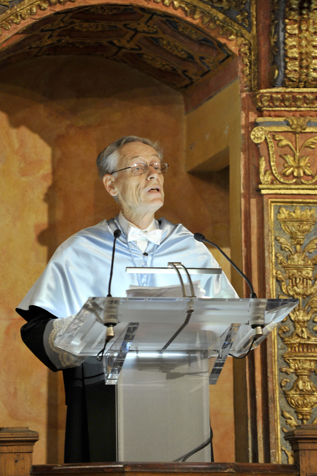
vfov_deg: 10.3
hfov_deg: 6.9
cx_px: 158
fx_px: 2645
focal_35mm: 200
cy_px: 238
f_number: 3.2
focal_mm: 200
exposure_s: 1/80
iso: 1000
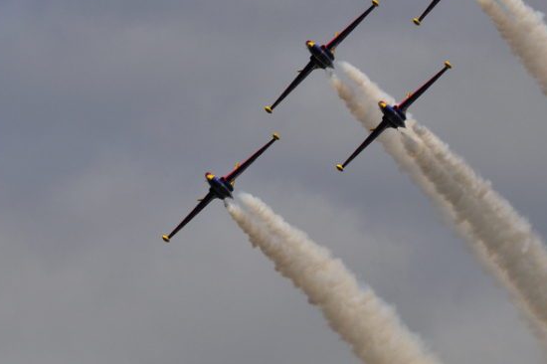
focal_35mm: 654
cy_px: 44
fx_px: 9931
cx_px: 342
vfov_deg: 2.1
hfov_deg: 3.2
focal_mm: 240
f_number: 13
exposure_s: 1/640
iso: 200
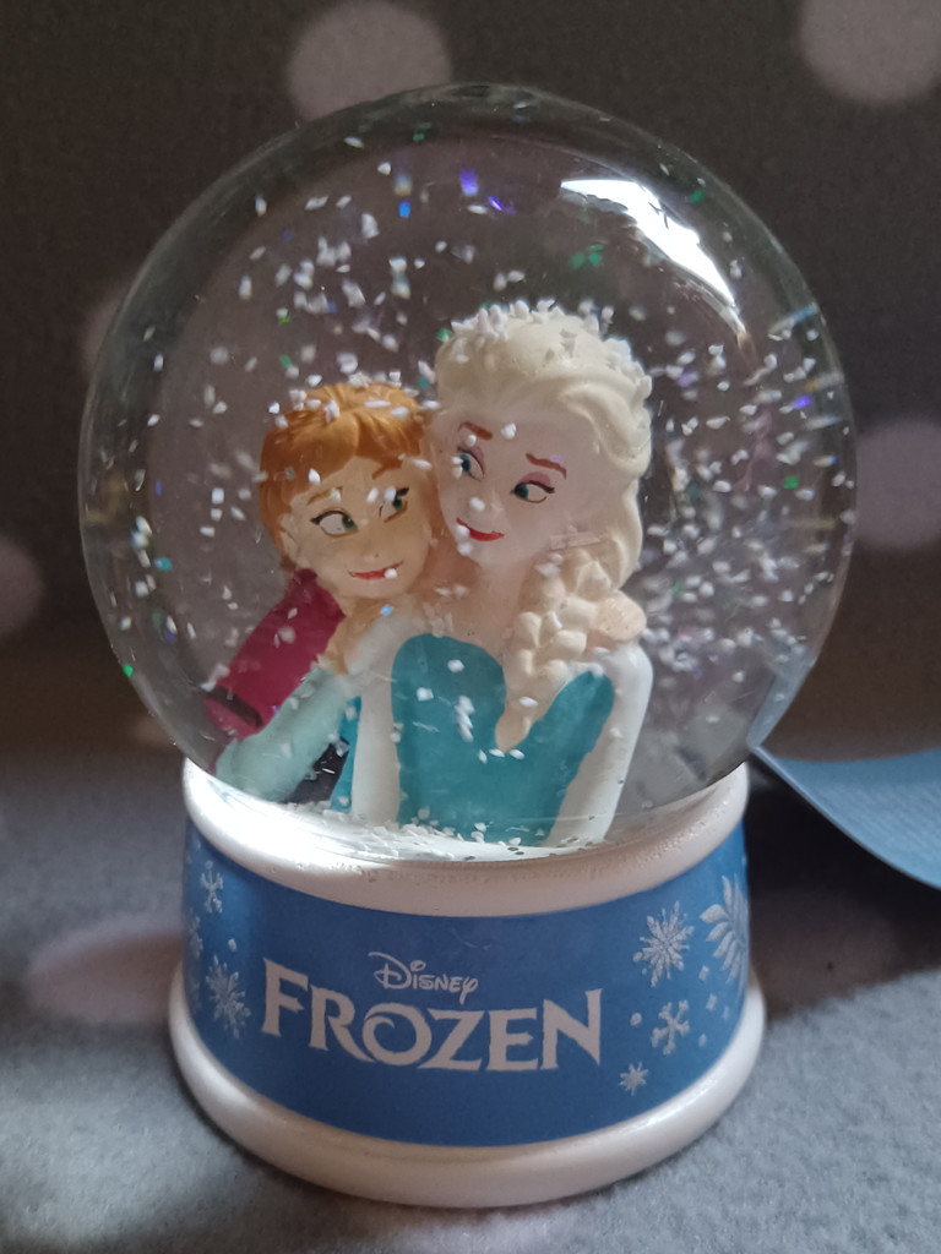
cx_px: 470
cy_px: 627
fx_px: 906
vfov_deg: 69.4
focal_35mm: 25
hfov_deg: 54.9
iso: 2500
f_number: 1.8
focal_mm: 4.6
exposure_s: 1/16.7
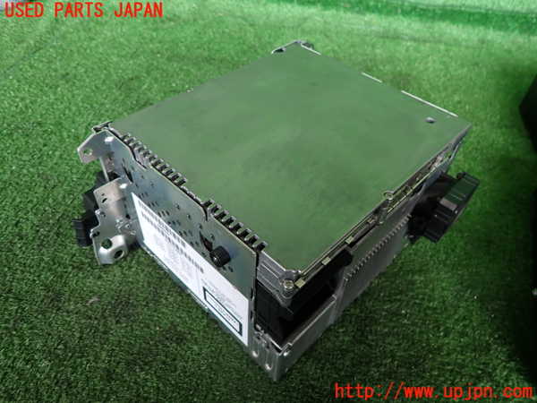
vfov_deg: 54.9
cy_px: 202
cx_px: 268
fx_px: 388
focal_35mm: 25
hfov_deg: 69.4
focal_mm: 4.5
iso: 100
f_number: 2
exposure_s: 1/60
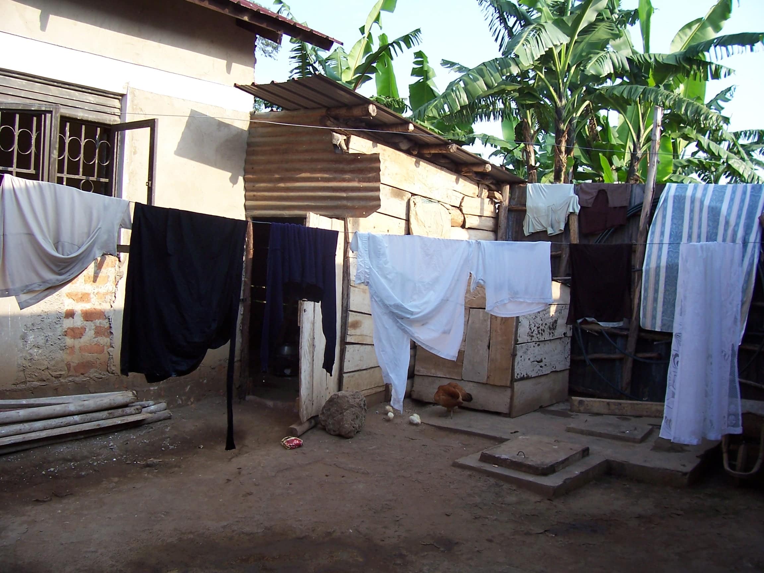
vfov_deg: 41.8
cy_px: 286
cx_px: 382
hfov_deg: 54.0
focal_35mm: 34
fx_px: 750
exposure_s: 1/350
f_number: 2.7
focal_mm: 5.6
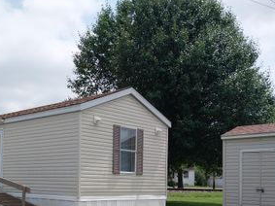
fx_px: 365
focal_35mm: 46
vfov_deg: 30.5
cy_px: 172
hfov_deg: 40.3
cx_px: 75
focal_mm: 4
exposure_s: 1/968
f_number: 1.8
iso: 20
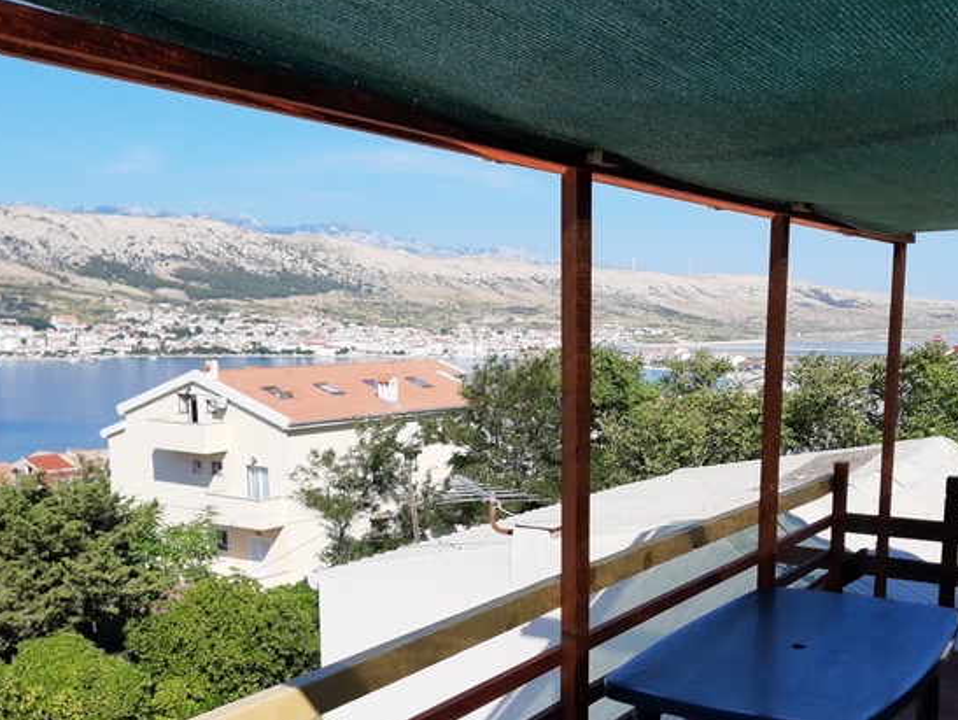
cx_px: 604
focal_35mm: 38
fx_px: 1052
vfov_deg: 37.4
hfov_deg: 48.4
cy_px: 475
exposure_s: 1/5025
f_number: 1.7
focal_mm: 4.75
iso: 40
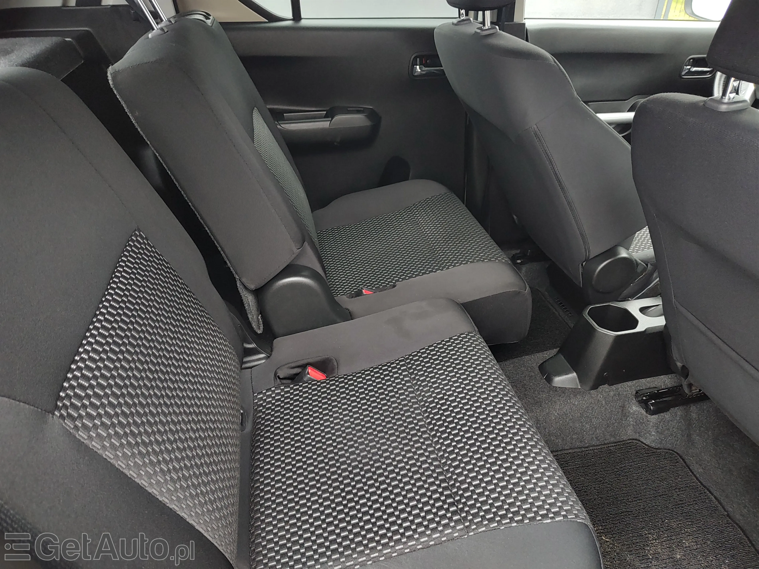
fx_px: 504
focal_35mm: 23
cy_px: 284
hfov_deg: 73.9
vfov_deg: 58.9
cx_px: 380
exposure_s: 1/25
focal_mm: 5.56
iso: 775
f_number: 1.8
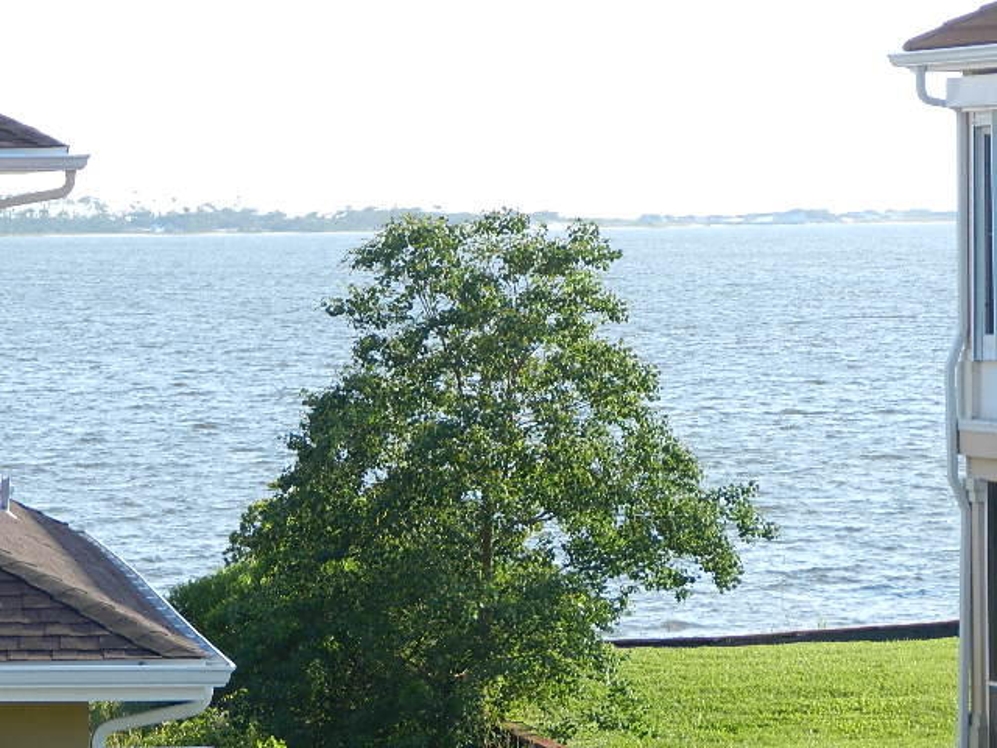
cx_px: 498
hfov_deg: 8.3
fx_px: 6884
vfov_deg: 6.2
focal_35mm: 239
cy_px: 374
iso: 160
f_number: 5.1
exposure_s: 1/320
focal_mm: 42.4
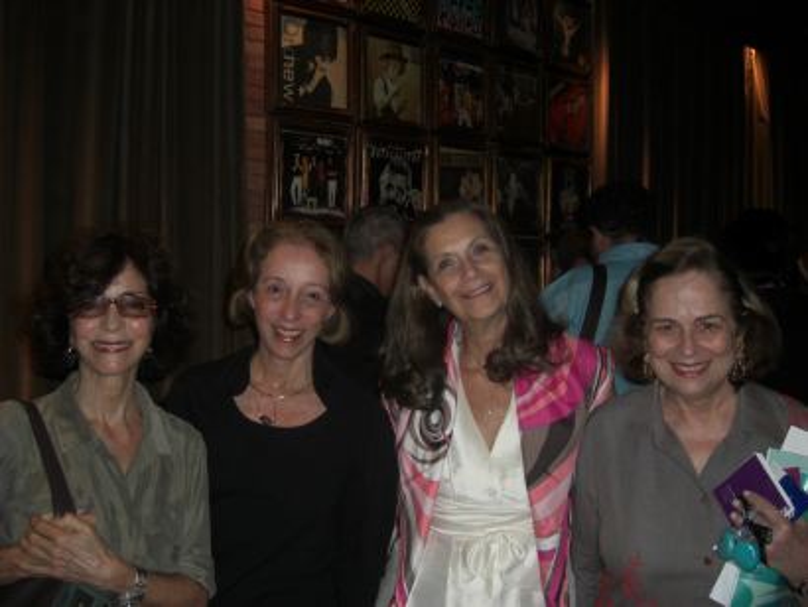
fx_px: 888
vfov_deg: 37.8
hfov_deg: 49.0
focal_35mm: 38
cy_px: 304
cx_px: 404
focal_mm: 7.9
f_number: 2.8
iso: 200
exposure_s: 1/30
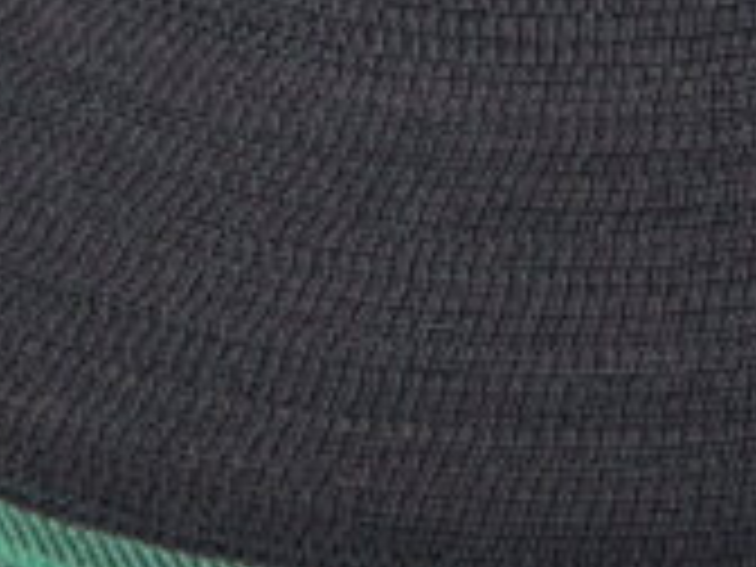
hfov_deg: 14.0
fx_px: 3058
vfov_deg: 10.2
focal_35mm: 140
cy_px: -297
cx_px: 576
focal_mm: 5.4
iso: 160
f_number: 1.8
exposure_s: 1/100
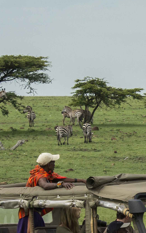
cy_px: 170
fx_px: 3463
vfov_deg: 3.9
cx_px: 338
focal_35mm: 544
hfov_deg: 2.4
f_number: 11
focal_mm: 122
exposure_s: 1/320
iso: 400
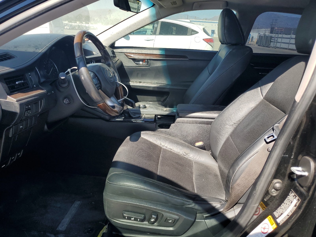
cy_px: 118
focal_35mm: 26
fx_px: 237
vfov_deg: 53.1
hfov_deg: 67.3
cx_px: 158
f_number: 1.5
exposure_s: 1/833
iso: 50
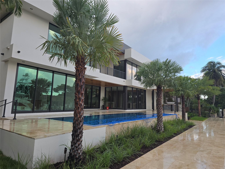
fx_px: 149
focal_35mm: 23
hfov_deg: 73.9
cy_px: 84
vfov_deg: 58.9
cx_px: 112
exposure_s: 1/180
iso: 16
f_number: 1.7
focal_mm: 6.3
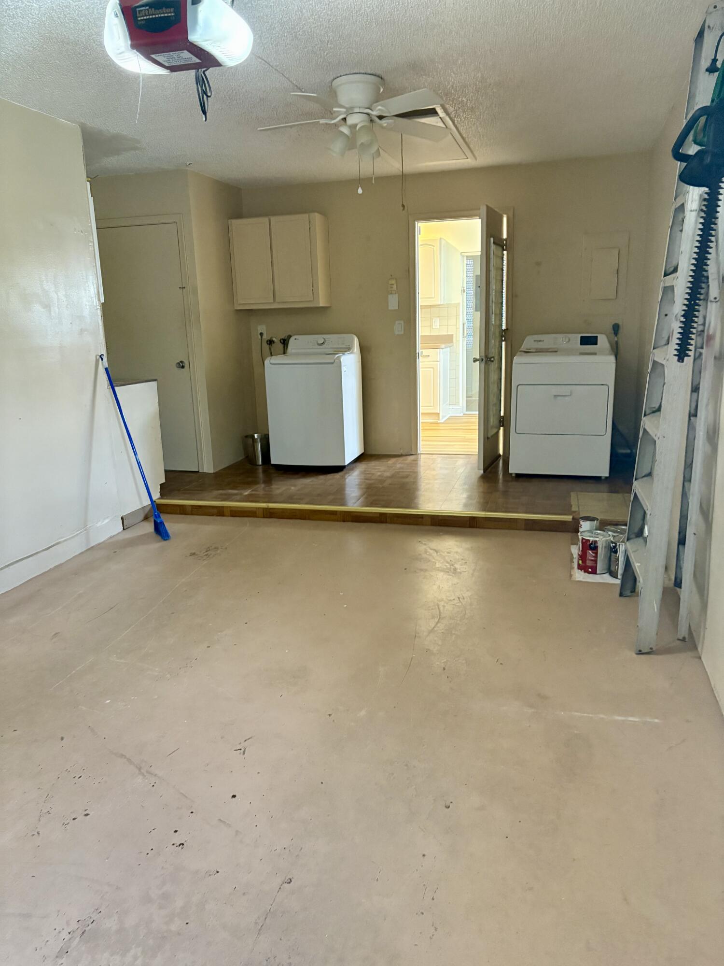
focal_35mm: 26
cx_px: 362
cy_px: 483
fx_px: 725
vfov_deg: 67.3
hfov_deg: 53.1
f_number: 1.6
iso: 500
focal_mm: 5.96
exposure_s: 1/60
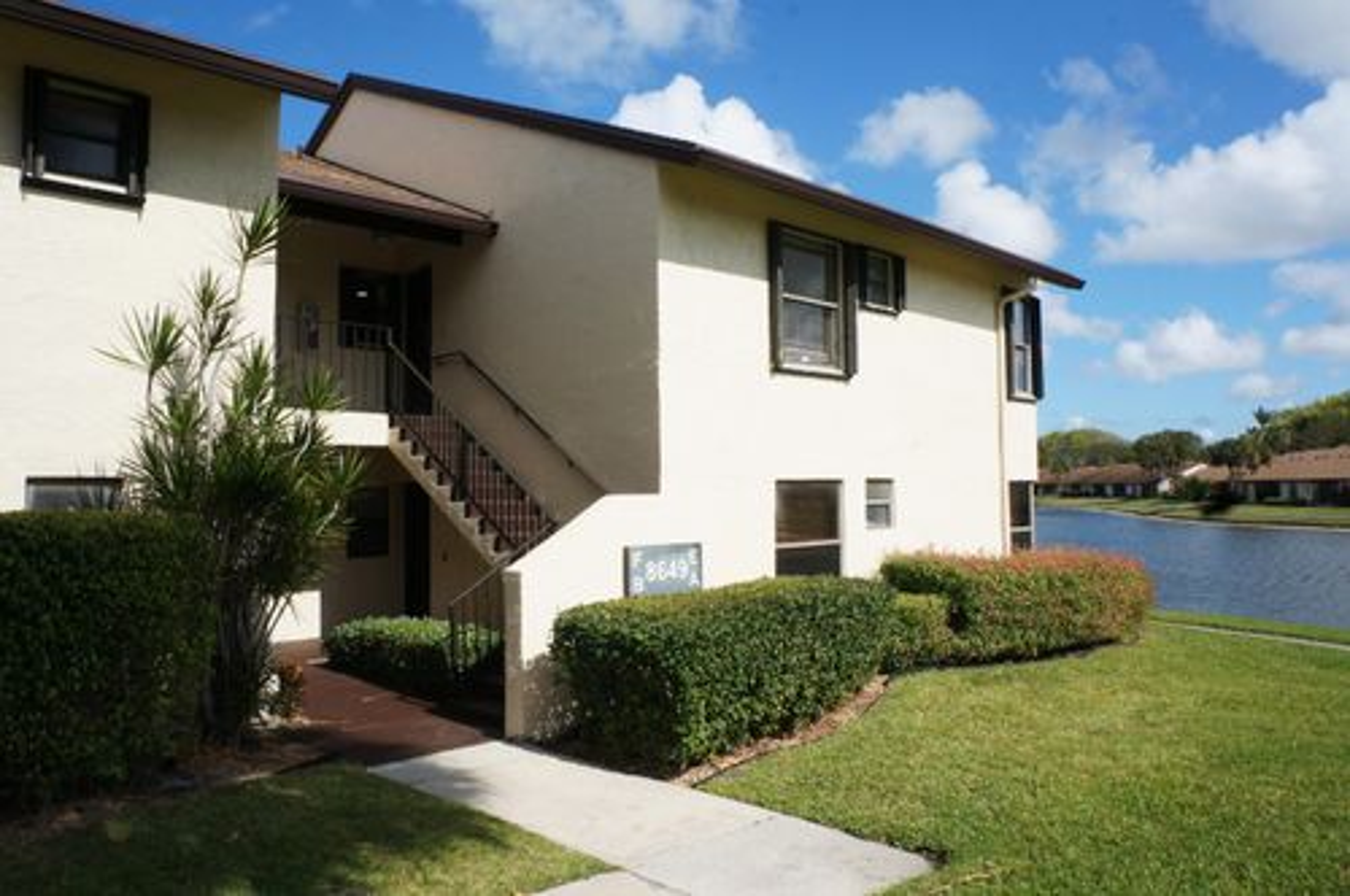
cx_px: 675
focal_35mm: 27
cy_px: 448
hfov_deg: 67.4
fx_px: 1011
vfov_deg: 47.8
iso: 400
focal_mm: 18
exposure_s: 1/200
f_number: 20
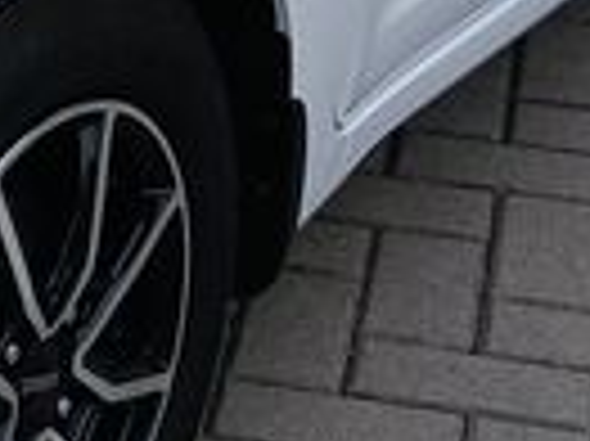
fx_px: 3474
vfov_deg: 7.0
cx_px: -374
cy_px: -400
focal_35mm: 204
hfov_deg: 9.4
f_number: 1.8
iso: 20
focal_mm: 3.98
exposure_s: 1/307
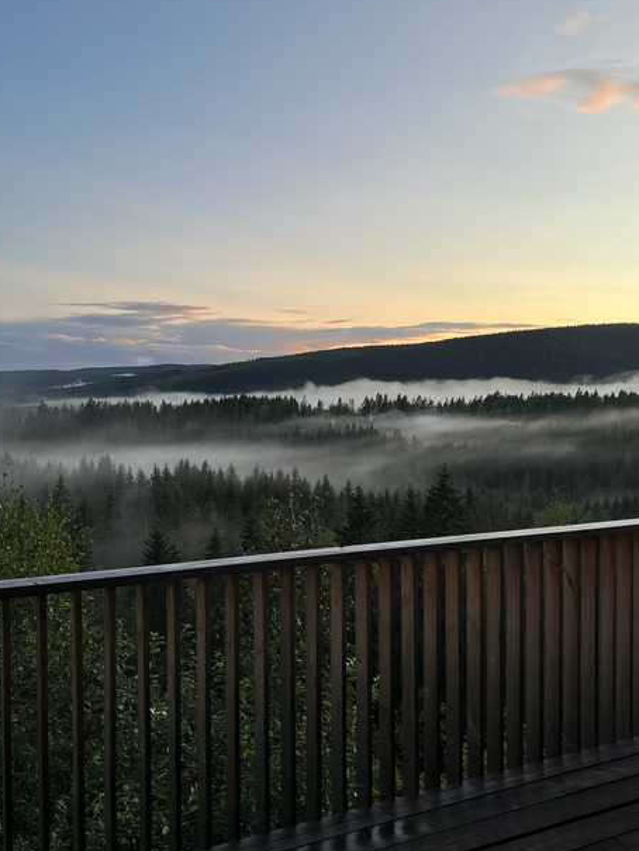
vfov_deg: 55.3
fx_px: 812
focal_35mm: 33
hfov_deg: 42.9
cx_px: 341
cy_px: 452
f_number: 1.6
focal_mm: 5.1
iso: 50
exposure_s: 1/1036
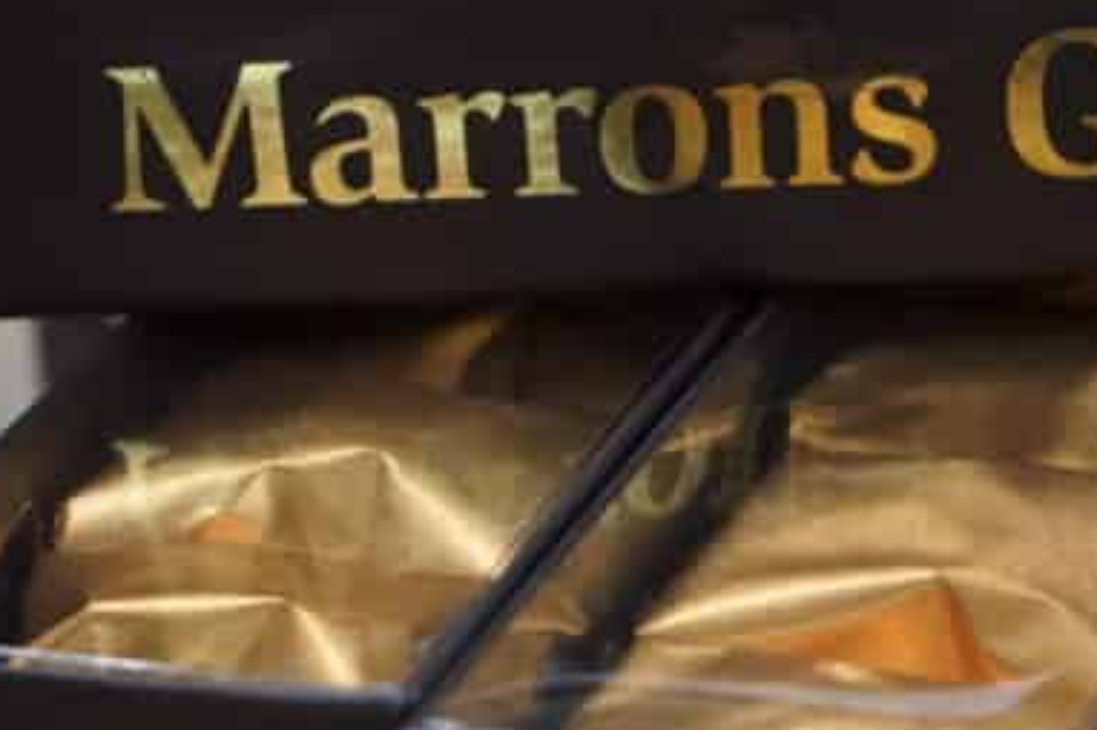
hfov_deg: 12.4
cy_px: 341
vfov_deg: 8.4
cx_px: 1065
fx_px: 4993
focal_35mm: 164
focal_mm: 49
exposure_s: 1/160
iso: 2000
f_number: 5
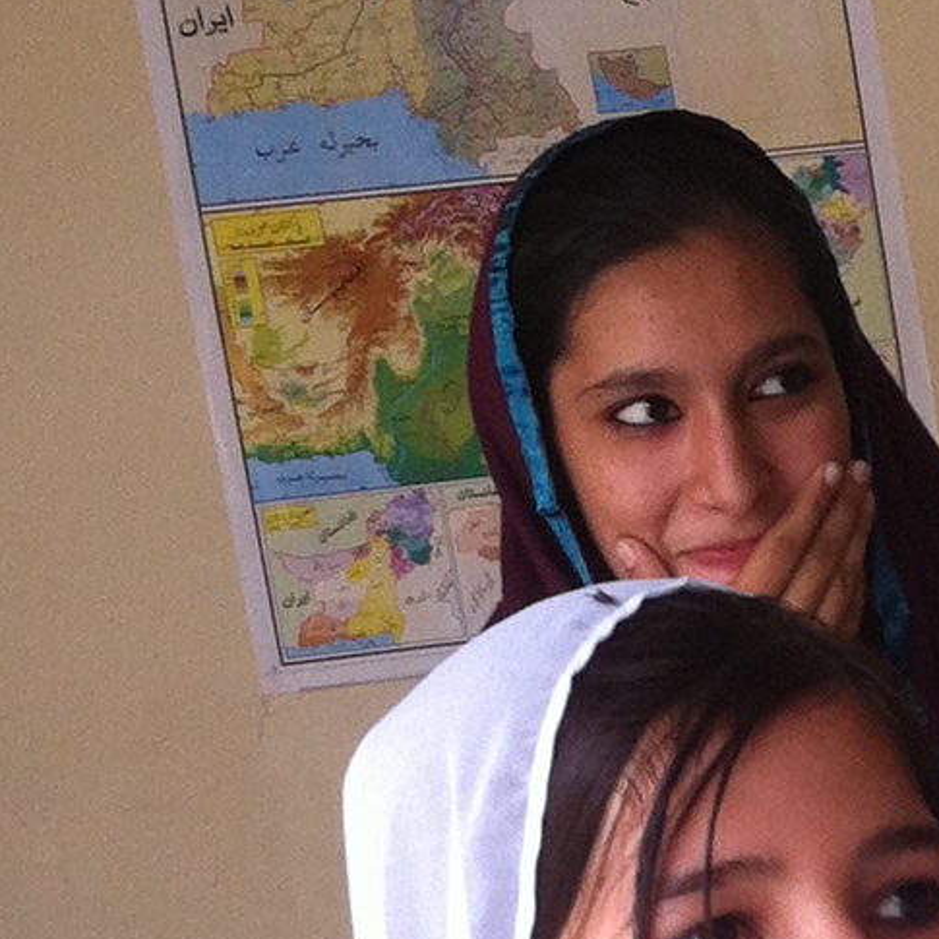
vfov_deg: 10.2
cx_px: 1591
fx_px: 5064
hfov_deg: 10.1
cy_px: 1448
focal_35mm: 165
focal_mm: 3.85
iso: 80
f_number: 2.8
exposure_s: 1/60
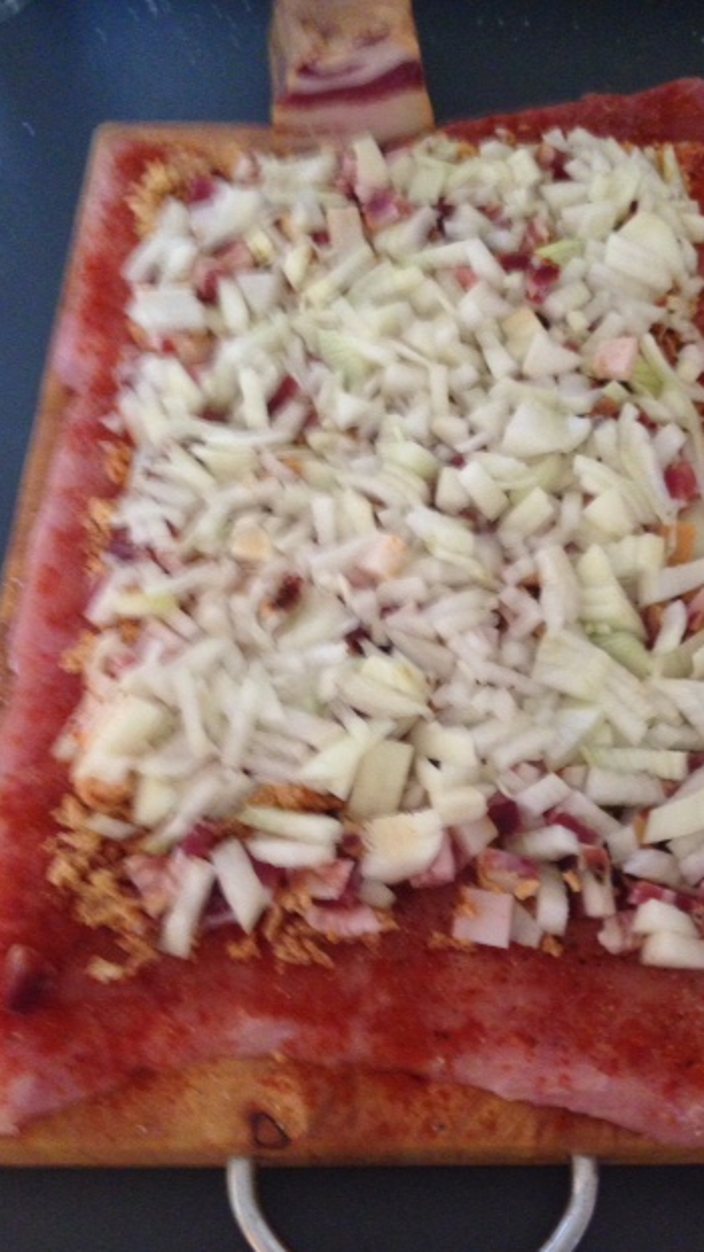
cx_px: 406
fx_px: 1228
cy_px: 642
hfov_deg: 31.9
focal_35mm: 37
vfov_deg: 54.0
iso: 320
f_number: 2.4
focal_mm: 4.12
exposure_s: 1/20
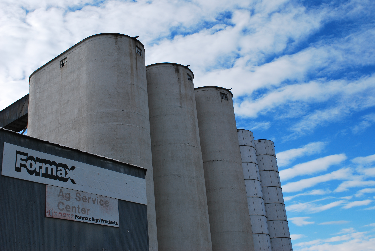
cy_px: 126
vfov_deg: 29.9
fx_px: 469
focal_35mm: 45
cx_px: 188
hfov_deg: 43.6
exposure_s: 1/50
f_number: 16
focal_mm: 30
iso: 100
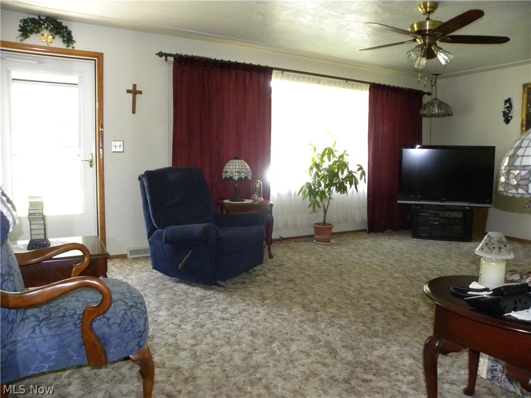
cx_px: 266
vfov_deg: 53.1
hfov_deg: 67.3
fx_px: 399
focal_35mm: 26
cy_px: 199
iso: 400
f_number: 2.8
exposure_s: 1/30.1
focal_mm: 4.6
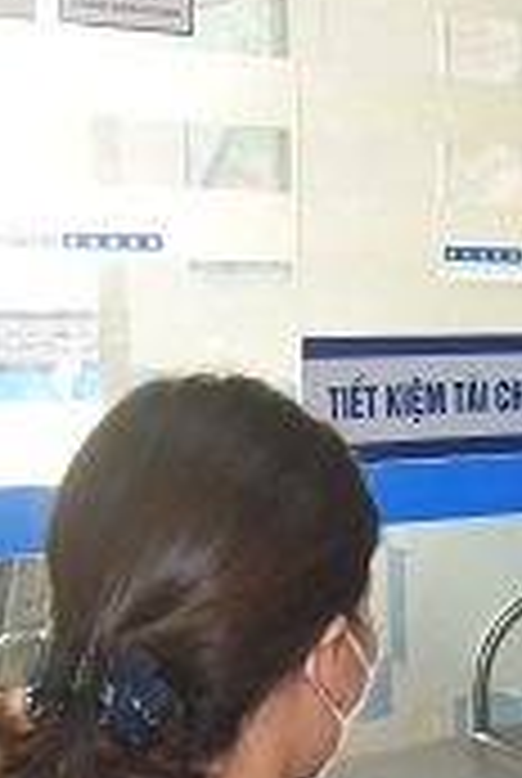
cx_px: 729
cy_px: 684
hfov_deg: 15.5
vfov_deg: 23.8
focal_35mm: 83
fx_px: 1798
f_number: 5
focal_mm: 24
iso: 800
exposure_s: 1/125
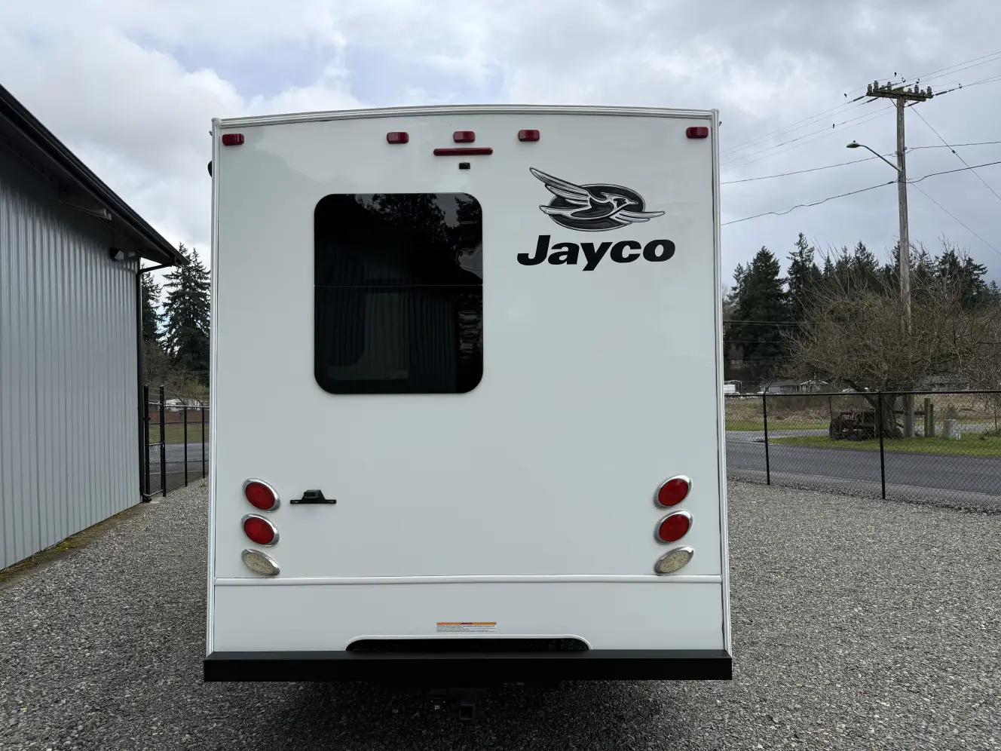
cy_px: 376
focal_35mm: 24
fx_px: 694
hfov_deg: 71.6
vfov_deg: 56.8
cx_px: 500
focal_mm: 6.76
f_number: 1.78
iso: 80
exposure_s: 1/3279
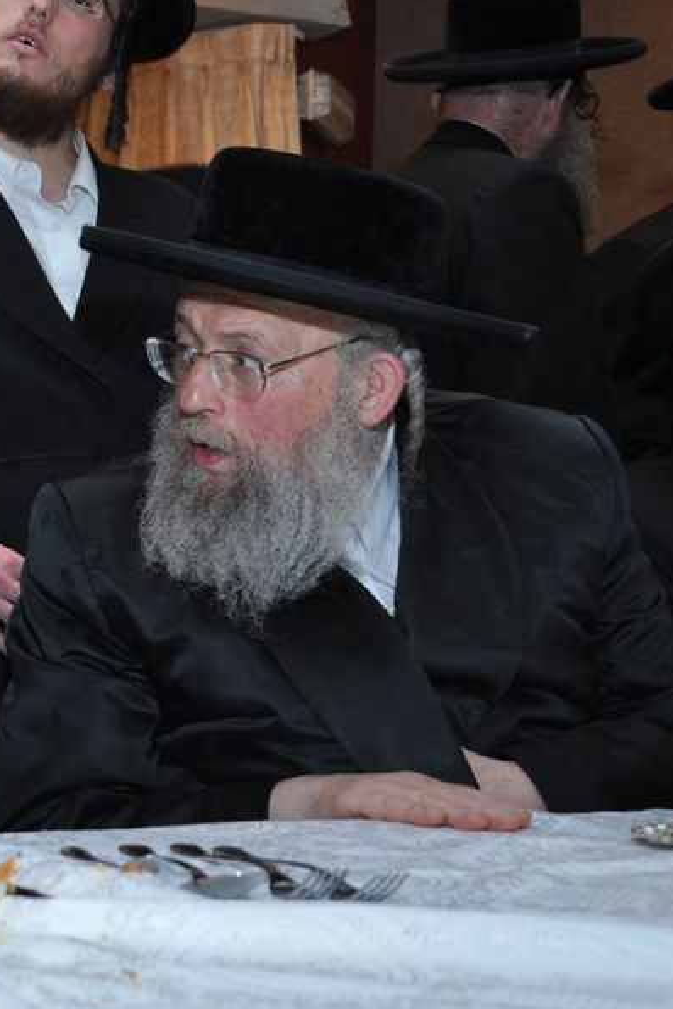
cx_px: -102
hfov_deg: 19.3
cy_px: 436
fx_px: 1878
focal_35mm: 67
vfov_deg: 30.0
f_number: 5.6
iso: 500
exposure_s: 1/60
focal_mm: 26
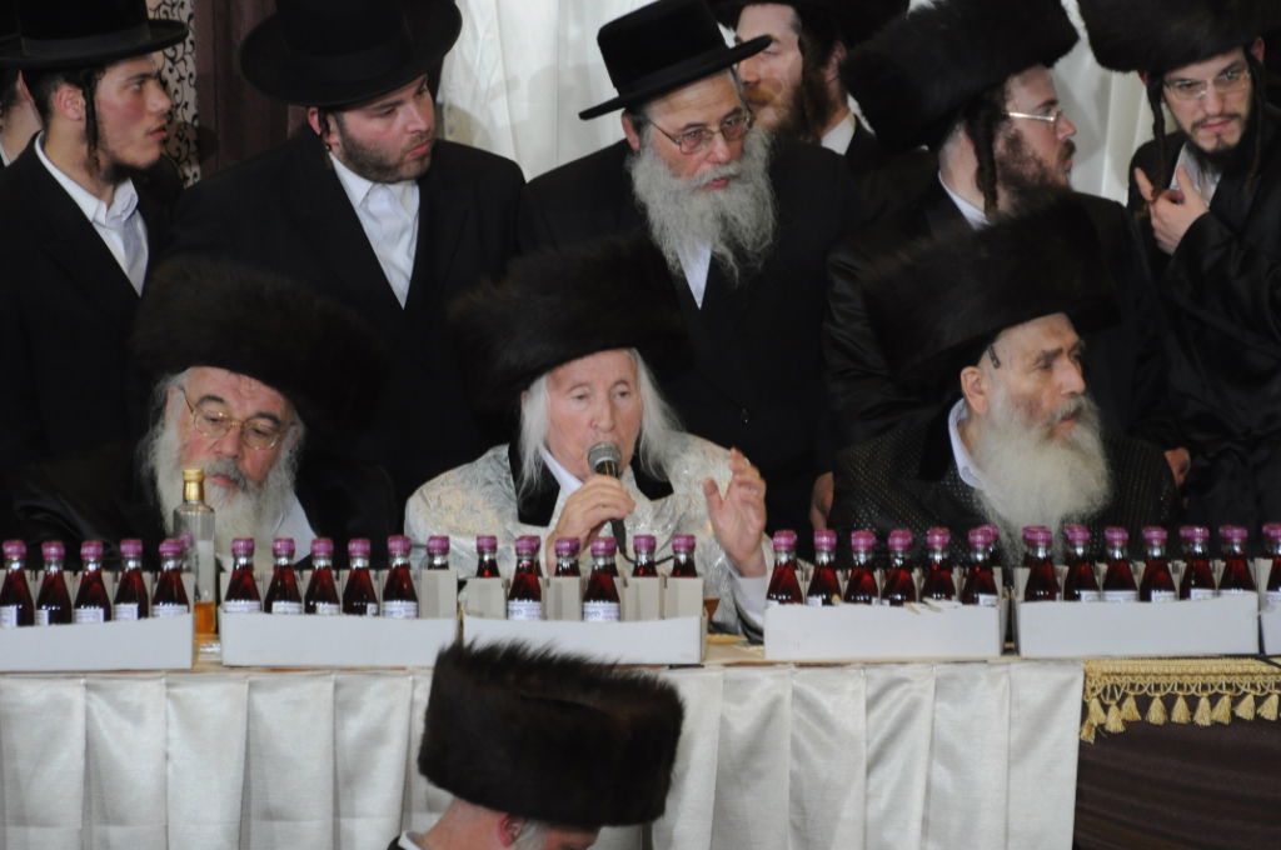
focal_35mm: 450
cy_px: 425
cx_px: 640
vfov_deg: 3.0
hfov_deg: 4.6
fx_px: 15992
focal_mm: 300
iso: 1000
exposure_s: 1/160
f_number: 5.6
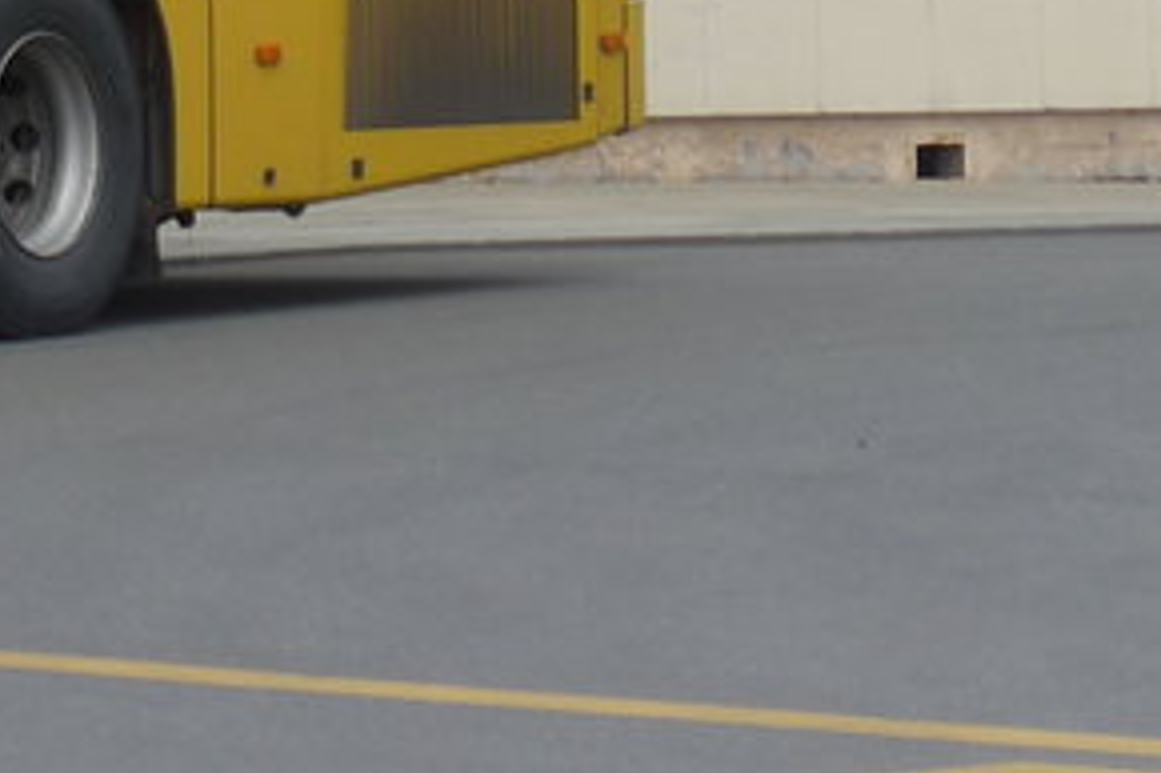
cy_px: -885
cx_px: -1165
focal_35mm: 388
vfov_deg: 3.5
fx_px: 12505
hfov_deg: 5.2
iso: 80
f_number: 4.6
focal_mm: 18
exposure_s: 1/320
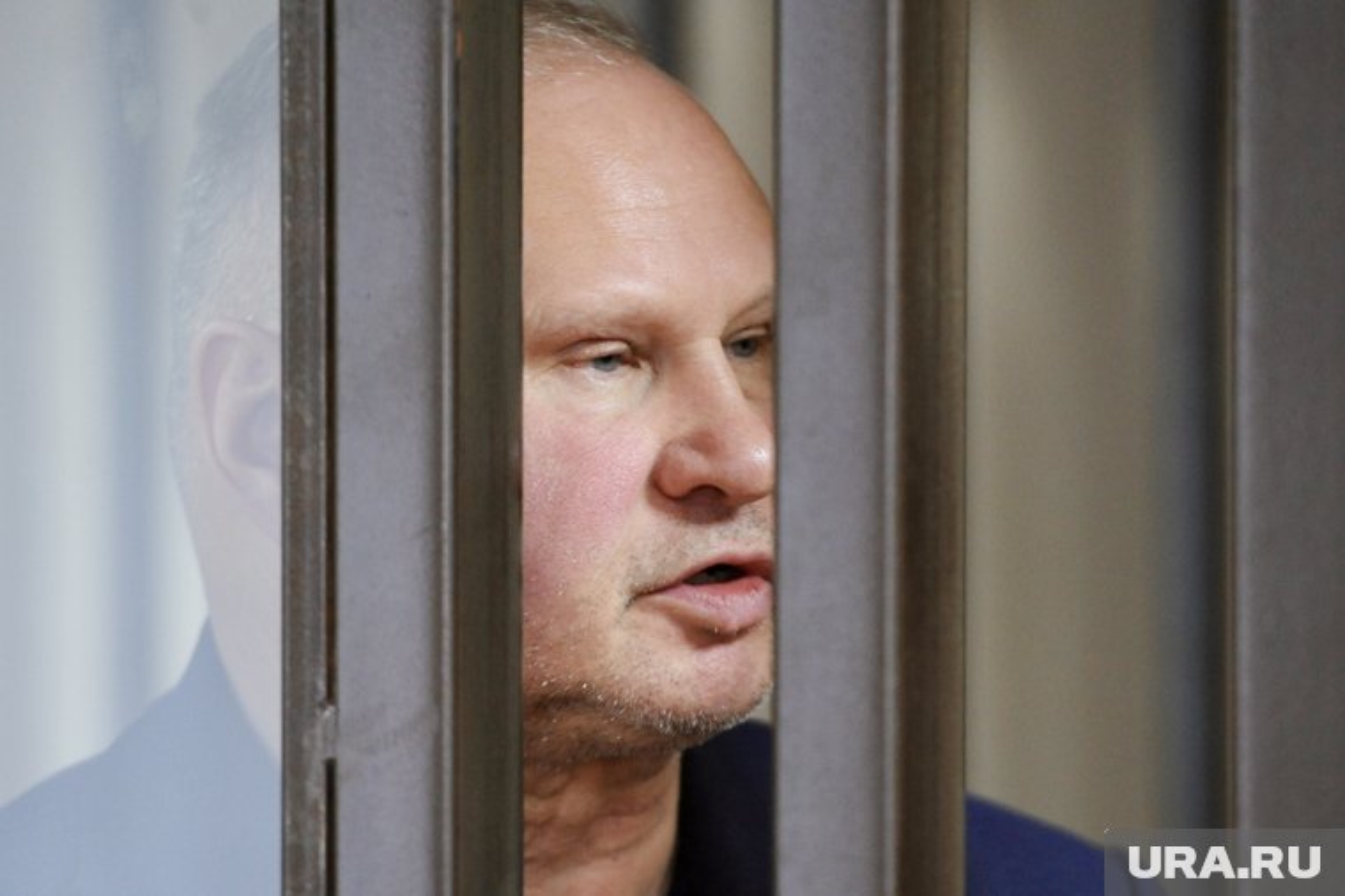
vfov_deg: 6.9
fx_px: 7469
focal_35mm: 200
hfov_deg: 10.3
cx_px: 672
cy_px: 448
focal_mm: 200
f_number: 2.8
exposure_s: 1/100
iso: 2200
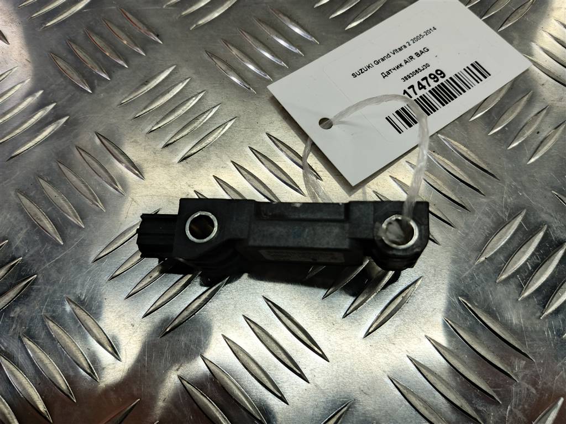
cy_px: 212
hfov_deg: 65.3
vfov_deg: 51.4
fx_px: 441
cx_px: 283
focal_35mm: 27
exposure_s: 1/66.7
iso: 115
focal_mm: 4.11
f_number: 1.6
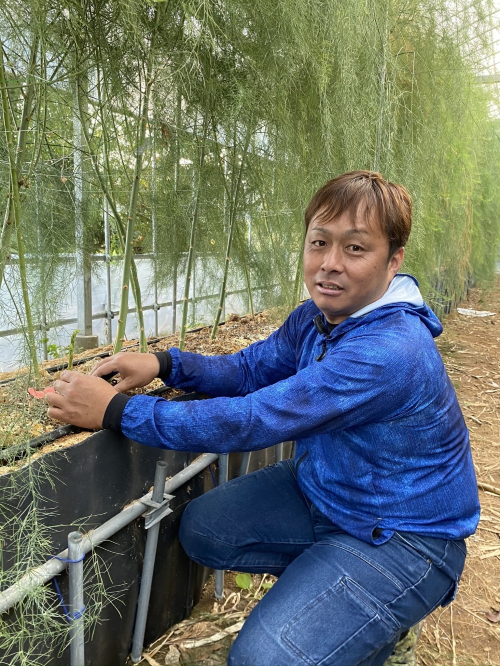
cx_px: 250
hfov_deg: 53.1
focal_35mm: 26
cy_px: 333
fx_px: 501
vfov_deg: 67.3
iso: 125
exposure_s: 1/62
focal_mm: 4.25
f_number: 1.8
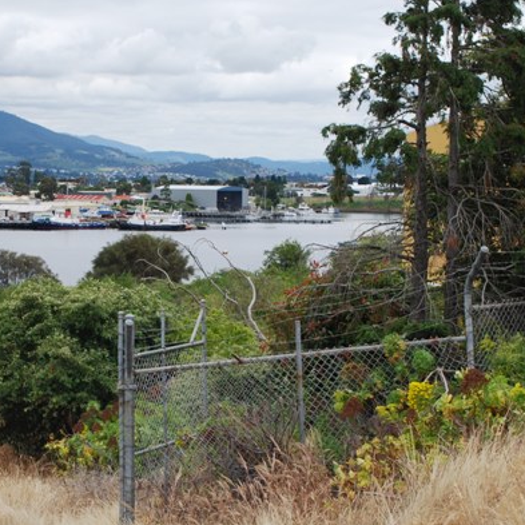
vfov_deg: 19.1
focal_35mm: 91
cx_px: 122
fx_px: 1559
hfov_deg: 19.0
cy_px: 289
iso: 100
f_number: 7.1
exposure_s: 1/200
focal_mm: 35
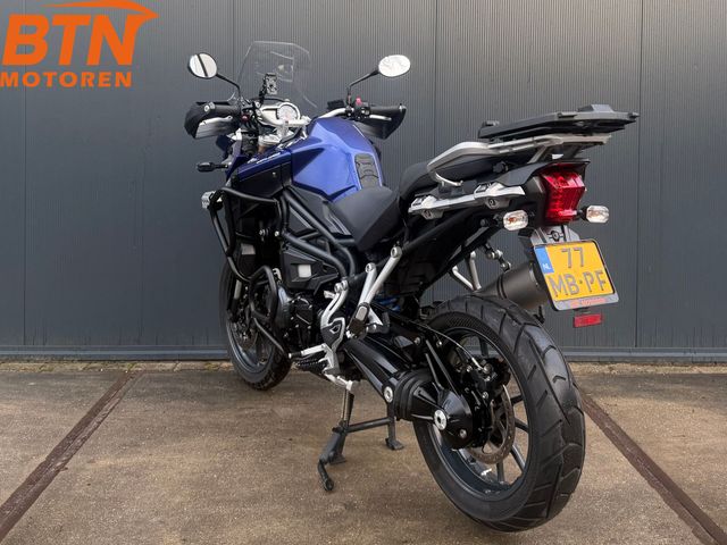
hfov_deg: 71.6
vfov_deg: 56.8
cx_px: 364
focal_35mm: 24
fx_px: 504
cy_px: 272
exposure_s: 1/121
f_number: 1.78
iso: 200
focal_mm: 6.76
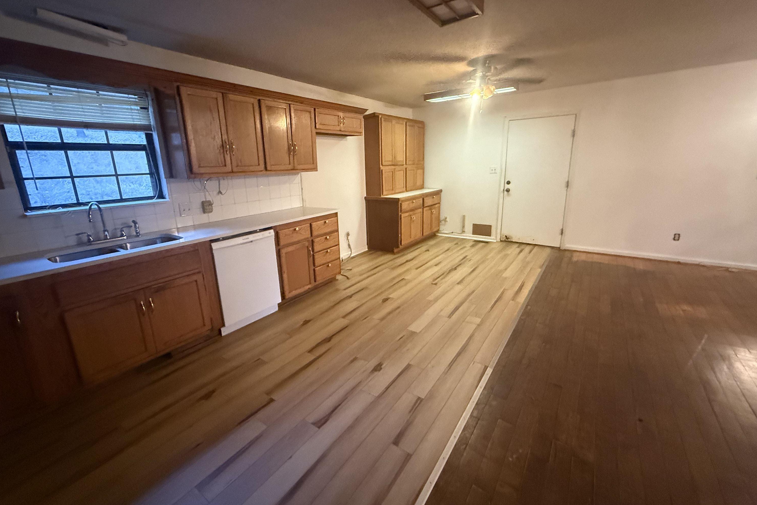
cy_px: 239
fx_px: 315
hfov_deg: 100.4
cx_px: 368
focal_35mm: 15
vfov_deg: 77.3
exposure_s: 1/60
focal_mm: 2.22
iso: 1000
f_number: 2.2
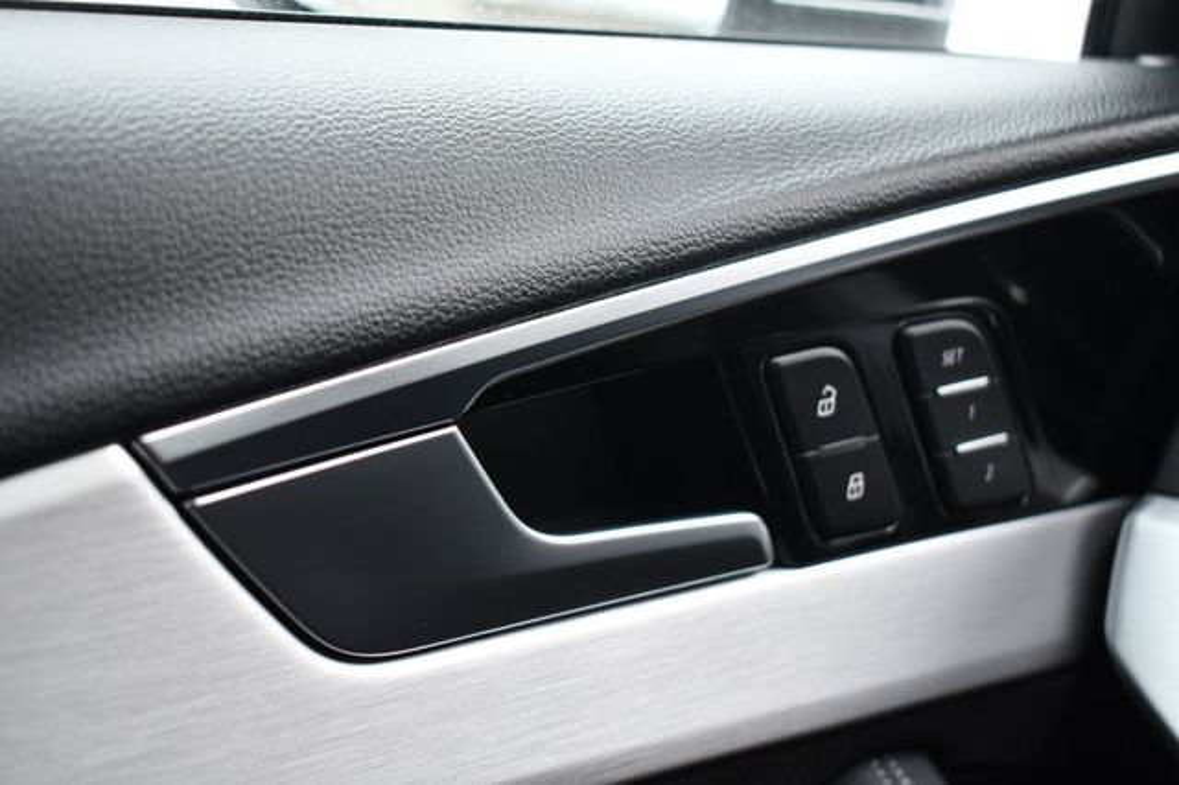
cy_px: 392
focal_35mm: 51
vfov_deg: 26.5
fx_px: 1669
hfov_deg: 38.9
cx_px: 590
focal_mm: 34
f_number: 4.5
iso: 800
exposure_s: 1/125
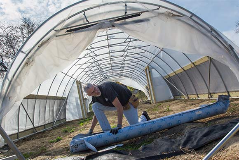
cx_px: 120
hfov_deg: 70.4
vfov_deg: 50.4
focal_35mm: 26
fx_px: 169
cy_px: 80
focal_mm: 17
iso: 200
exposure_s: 1/1600
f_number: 6.3
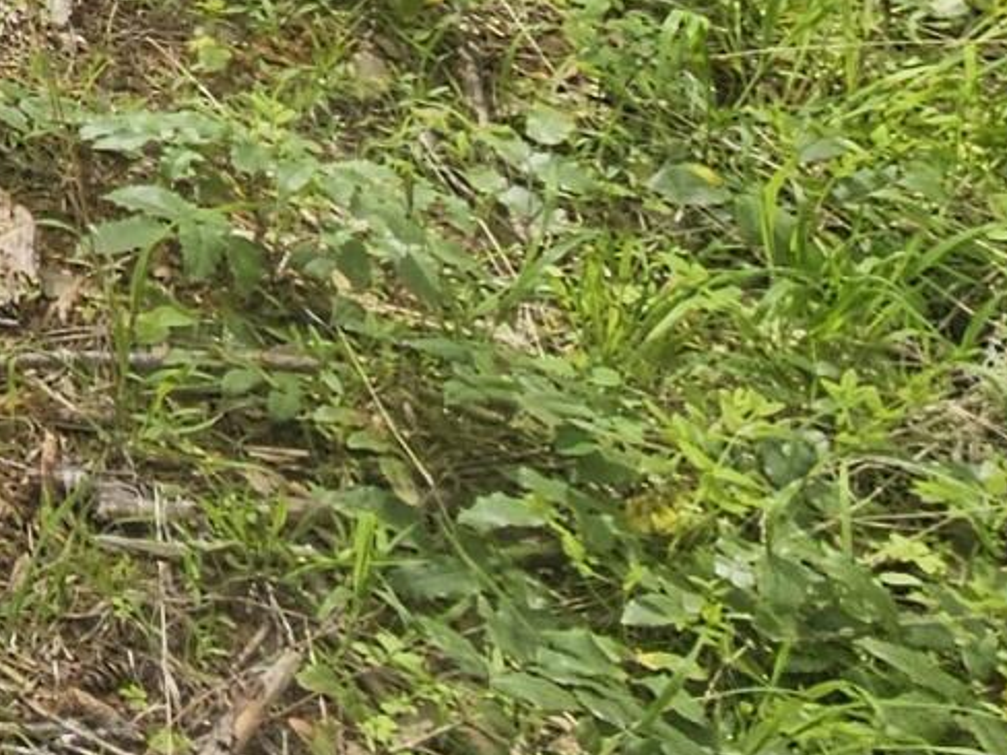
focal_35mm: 80
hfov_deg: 14.9
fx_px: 2327
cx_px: -1414
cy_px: -769
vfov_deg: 14.9
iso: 50
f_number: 2.2
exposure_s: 1/372
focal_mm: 2.2
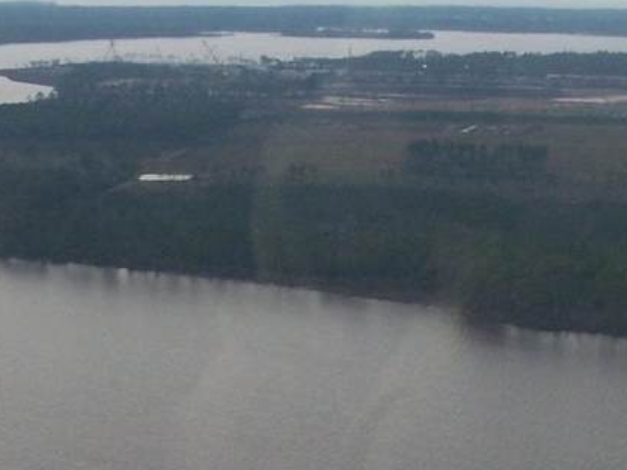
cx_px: 282
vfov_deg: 12.6
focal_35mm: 117
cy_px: 401
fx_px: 2119
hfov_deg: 16.8
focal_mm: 6.3
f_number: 4
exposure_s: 1/1000
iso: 80
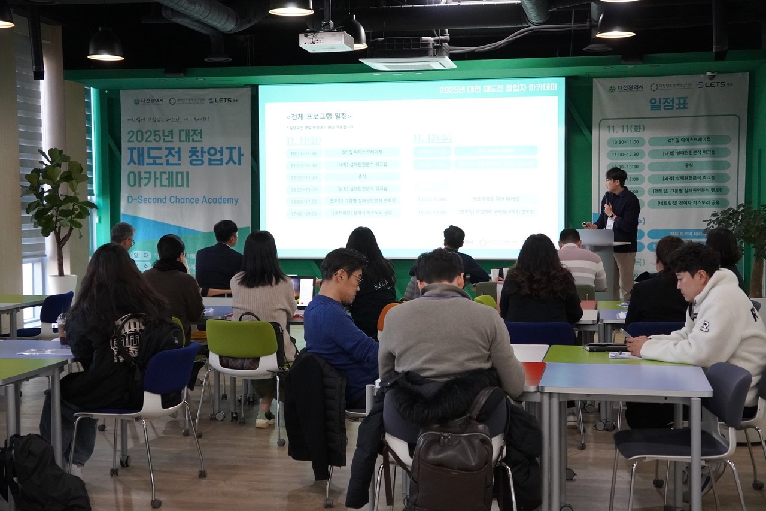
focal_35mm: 51
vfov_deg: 26.5
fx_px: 1085
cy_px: 256
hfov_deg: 38.9
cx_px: 383
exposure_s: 1/160
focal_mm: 34
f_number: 4
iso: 4000
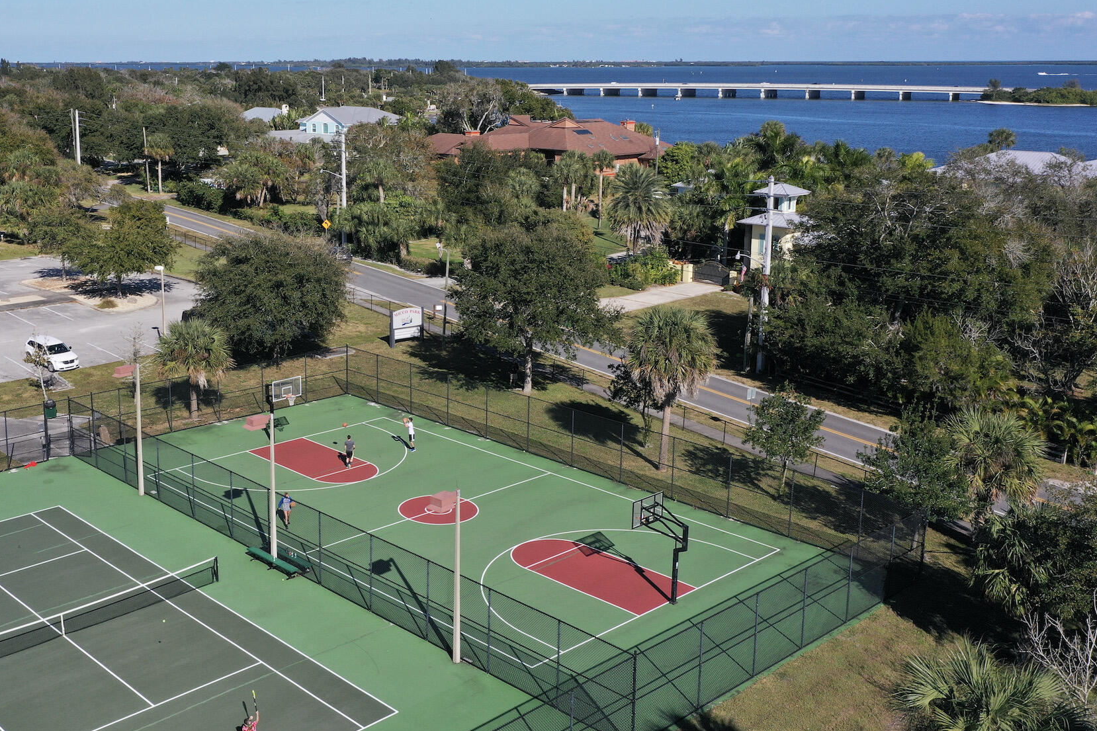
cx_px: 412
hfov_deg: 50.2
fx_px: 1158
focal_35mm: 38
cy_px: 304
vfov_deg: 35.0
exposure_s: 1/640
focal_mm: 10.26
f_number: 6.3
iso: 100
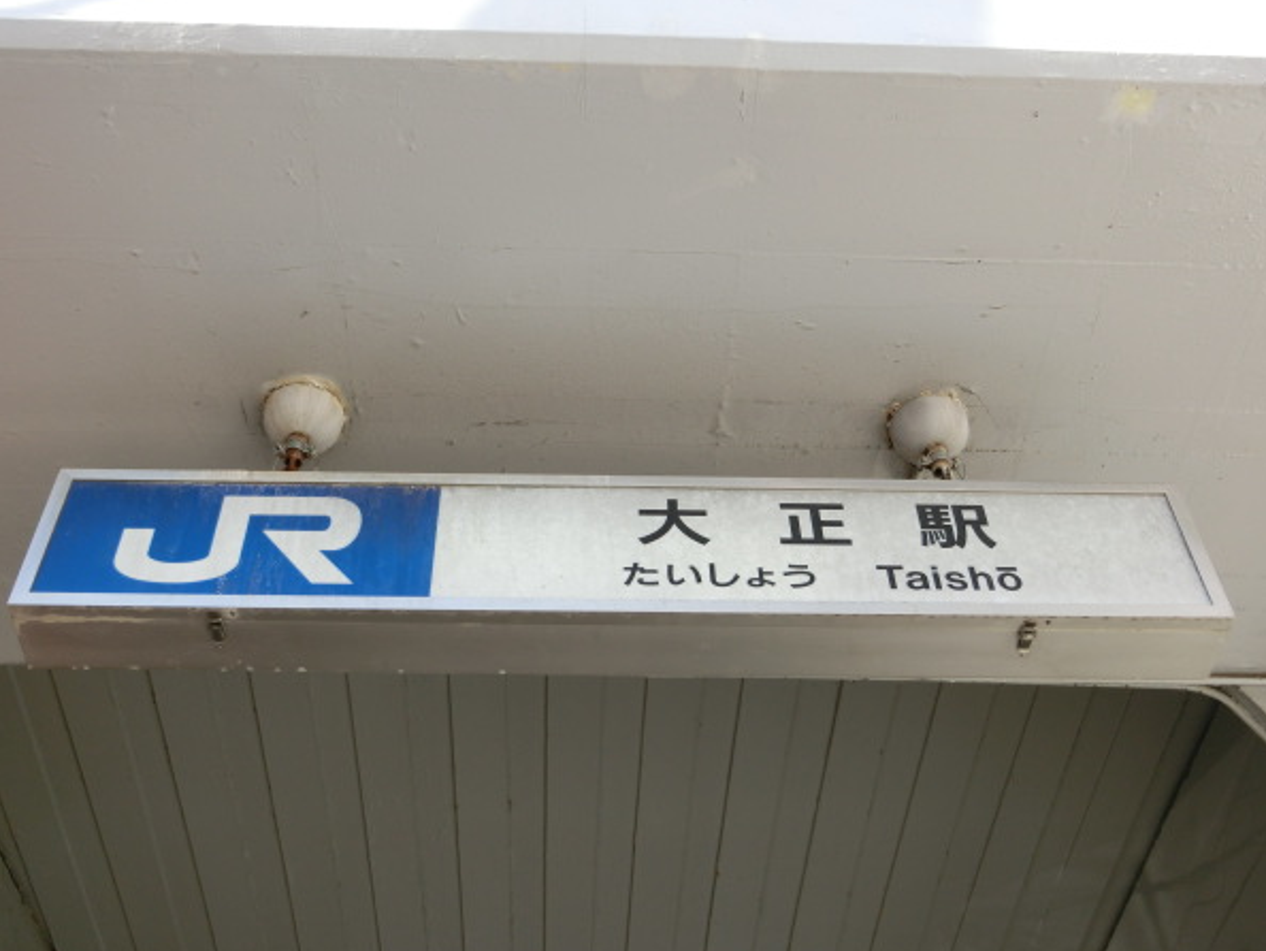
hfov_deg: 44.8
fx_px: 1537
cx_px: 597
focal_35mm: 42
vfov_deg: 34.4
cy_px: 482
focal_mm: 6.9
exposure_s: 1/125
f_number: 4.1
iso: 80
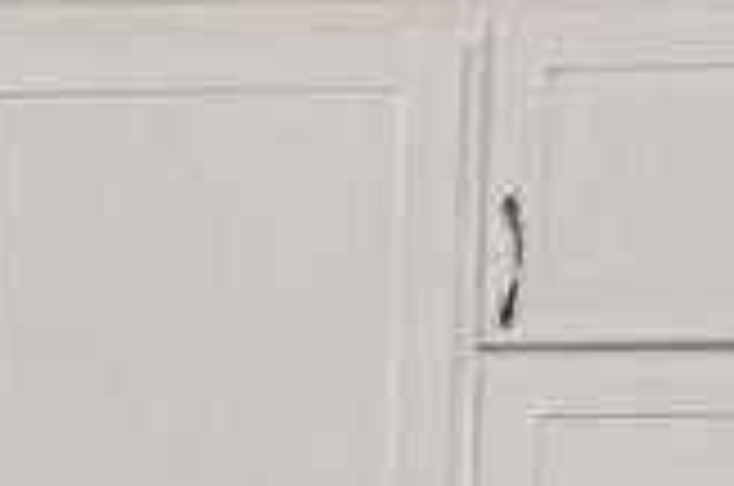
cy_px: 1163
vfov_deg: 10.1
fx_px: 2401
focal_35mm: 118
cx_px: -914
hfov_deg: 13.6
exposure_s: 1/60
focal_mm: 10
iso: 1250
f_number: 14
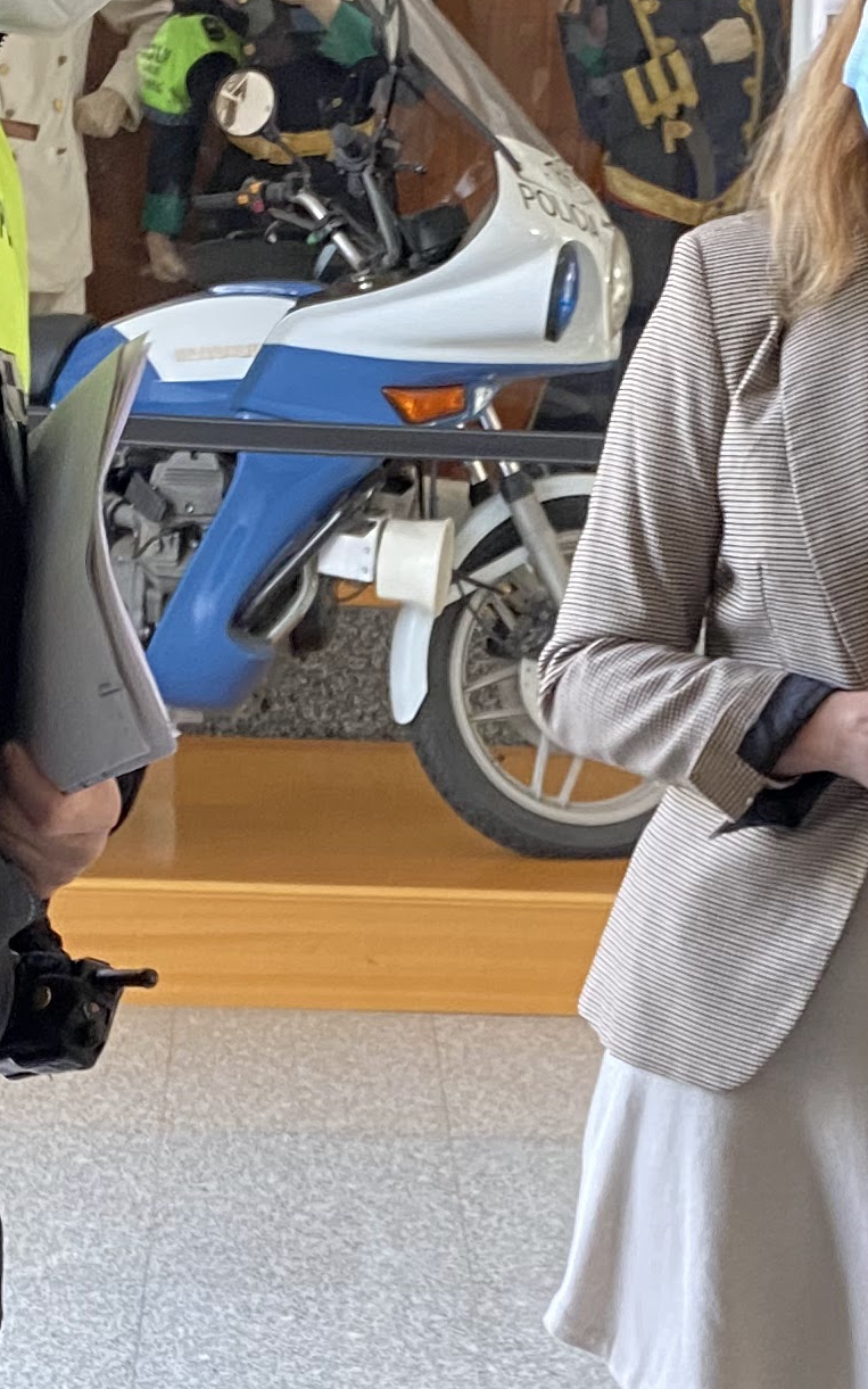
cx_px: 612
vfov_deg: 22.8
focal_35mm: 91
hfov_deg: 14.3
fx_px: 3445
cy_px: 746
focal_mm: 4.25
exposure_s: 1/100
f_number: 1.8
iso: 125
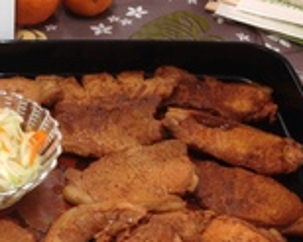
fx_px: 654
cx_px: -12
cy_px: 144
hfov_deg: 24.7
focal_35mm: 73
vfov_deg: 20.9
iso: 64
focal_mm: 4.12
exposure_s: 1/60
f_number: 2.4
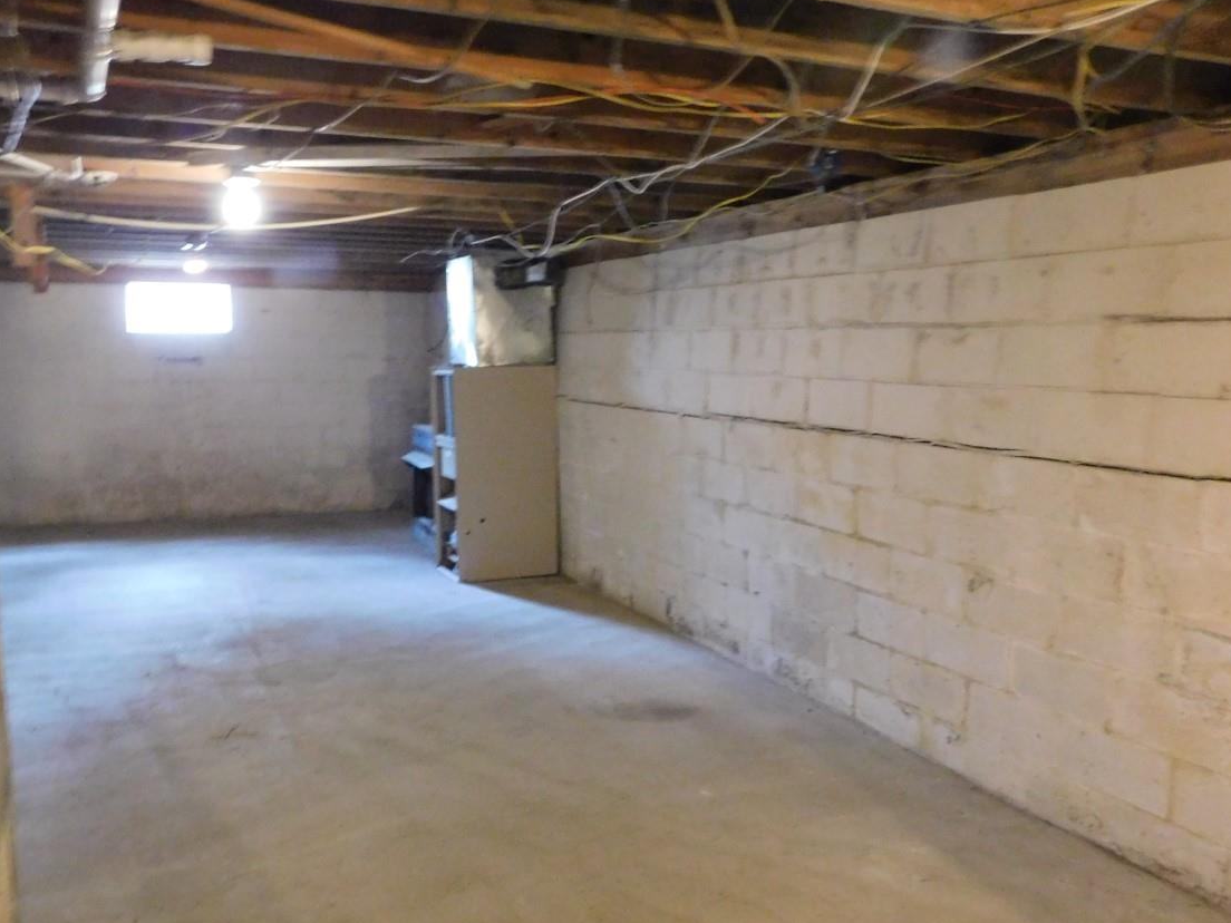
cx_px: 515
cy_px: 566
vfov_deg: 46.5
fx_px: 1067
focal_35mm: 30
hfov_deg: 59.6
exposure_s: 1/2.5
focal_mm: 4
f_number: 3
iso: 800
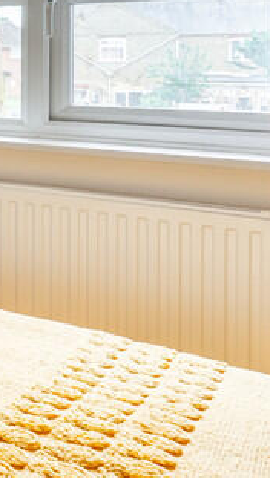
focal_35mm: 55
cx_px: -402
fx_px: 699
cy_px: 87
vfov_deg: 36.4
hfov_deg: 14.0
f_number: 8
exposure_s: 1/80
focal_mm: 16
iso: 320
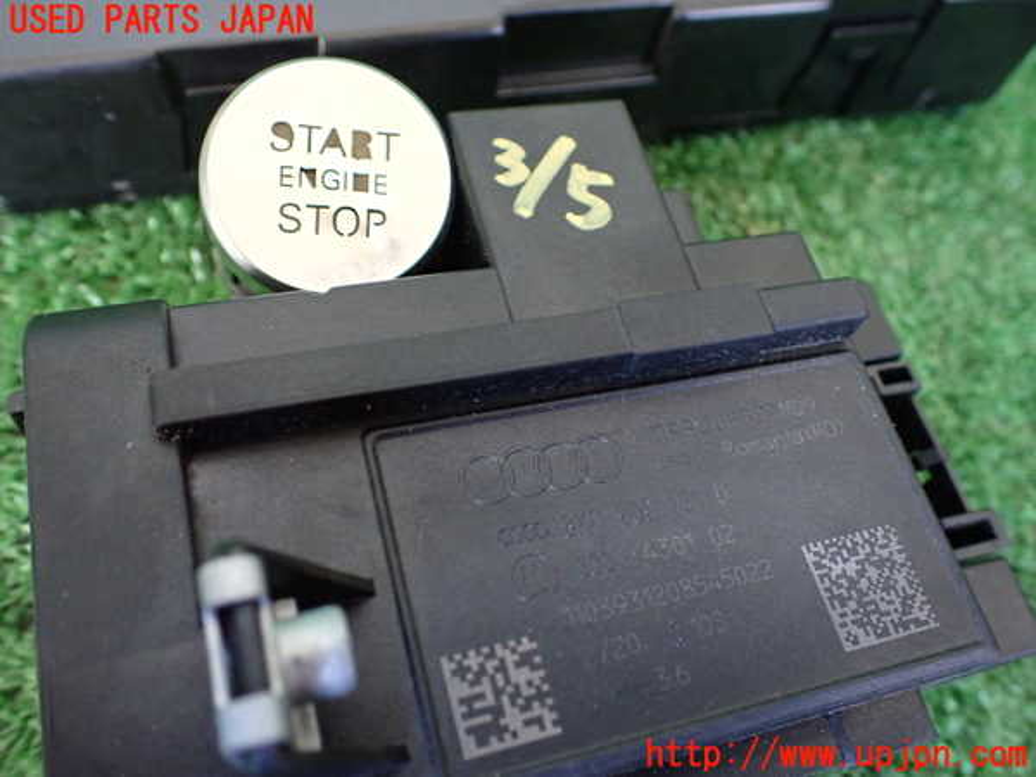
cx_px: 518
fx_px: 898
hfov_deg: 60.0
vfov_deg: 46.8
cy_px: 388
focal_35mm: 30
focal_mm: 5.4
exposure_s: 1/80
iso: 800
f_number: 2.3
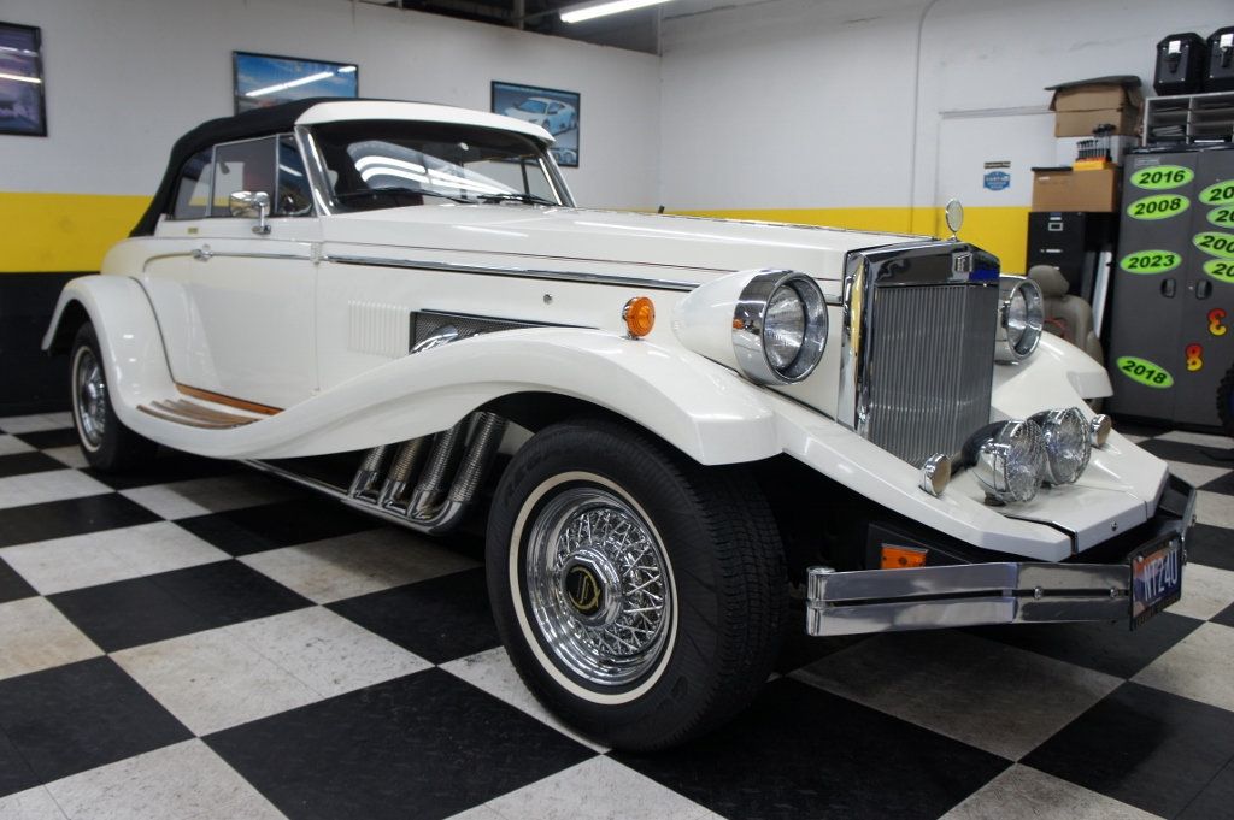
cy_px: 410
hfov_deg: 62.0
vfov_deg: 43.5
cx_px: 617
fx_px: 1027
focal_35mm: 30
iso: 200
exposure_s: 1/30
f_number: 4
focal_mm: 20
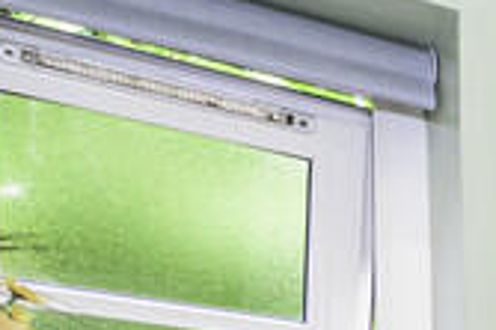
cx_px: 1200
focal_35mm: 86
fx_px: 1184
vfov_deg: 13.9
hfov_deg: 14.7
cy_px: 620
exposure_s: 1/125
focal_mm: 14
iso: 320
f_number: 6.3
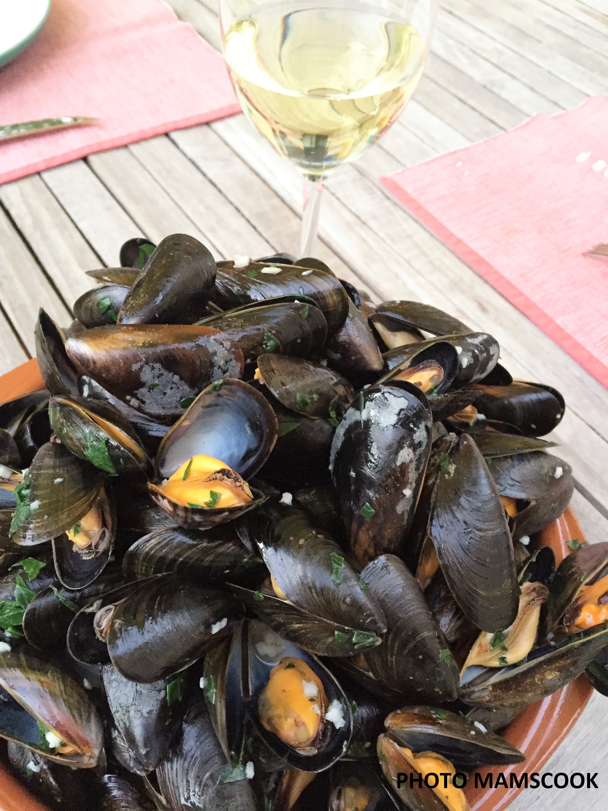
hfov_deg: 48.2
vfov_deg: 61.7
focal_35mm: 29
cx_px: 304
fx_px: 679
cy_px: 406
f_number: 2.2
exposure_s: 1/17
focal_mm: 4.15
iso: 320
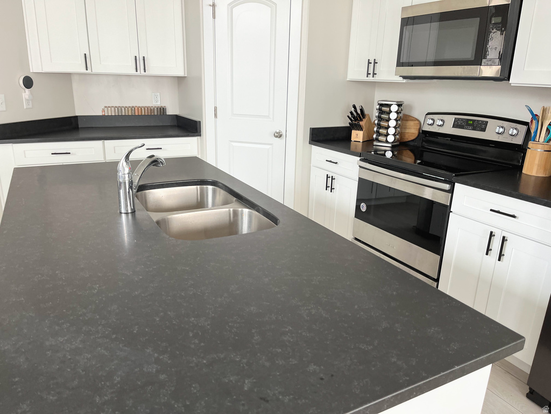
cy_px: 207
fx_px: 414
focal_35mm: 26
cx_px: 276
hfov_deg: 67.3
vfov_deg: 53.1
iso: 125
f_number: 1.6
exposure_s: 1/121
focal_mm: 5.1
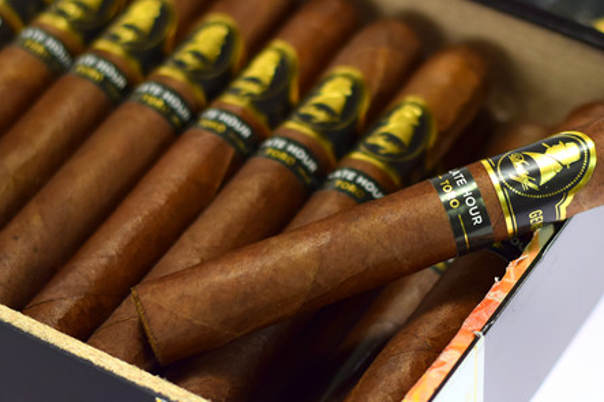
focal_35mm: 127
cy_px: 219
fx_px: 2130
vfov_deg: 10.8
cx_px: 401
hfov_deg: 16.1
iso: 400
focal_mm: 50
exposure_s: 1/250
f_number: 2.5
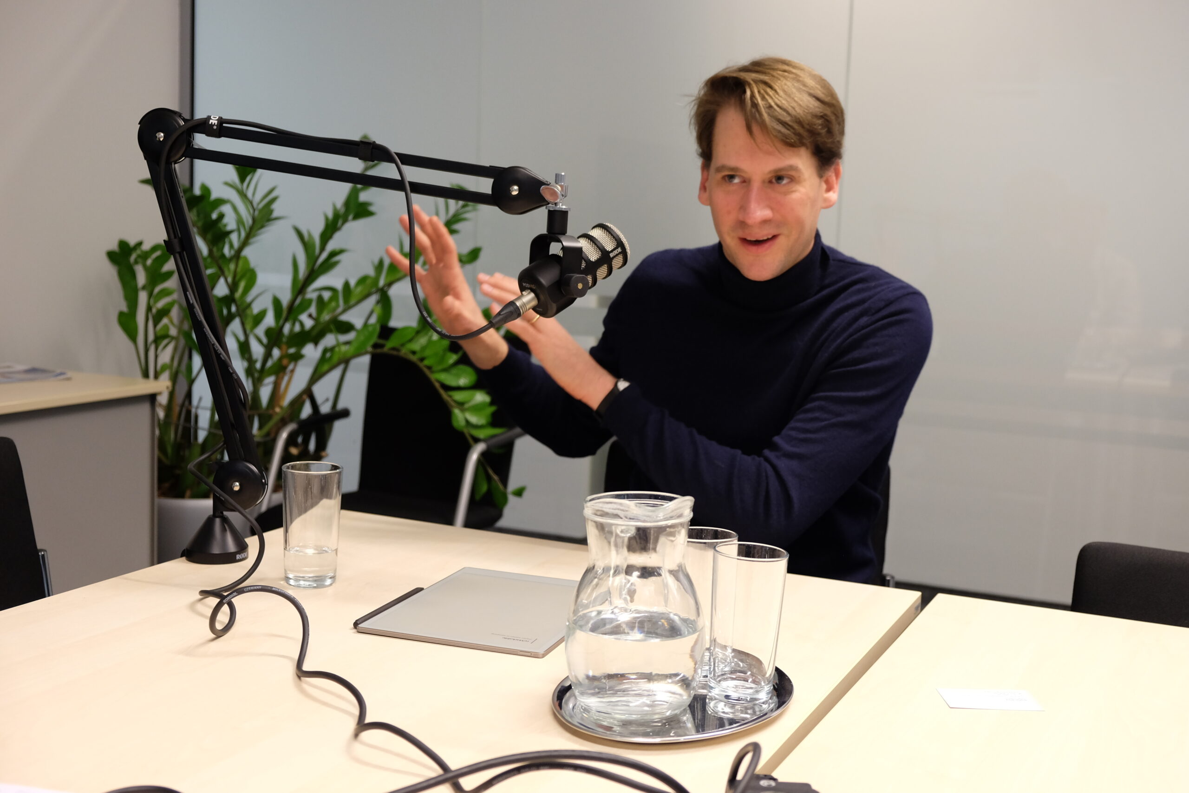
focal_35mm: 42
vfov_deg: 31.9
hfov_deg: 46.4
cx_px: 594
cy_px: 396
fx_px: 1387
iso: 640
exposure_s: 1/60
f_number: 3.2
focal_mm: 27.7
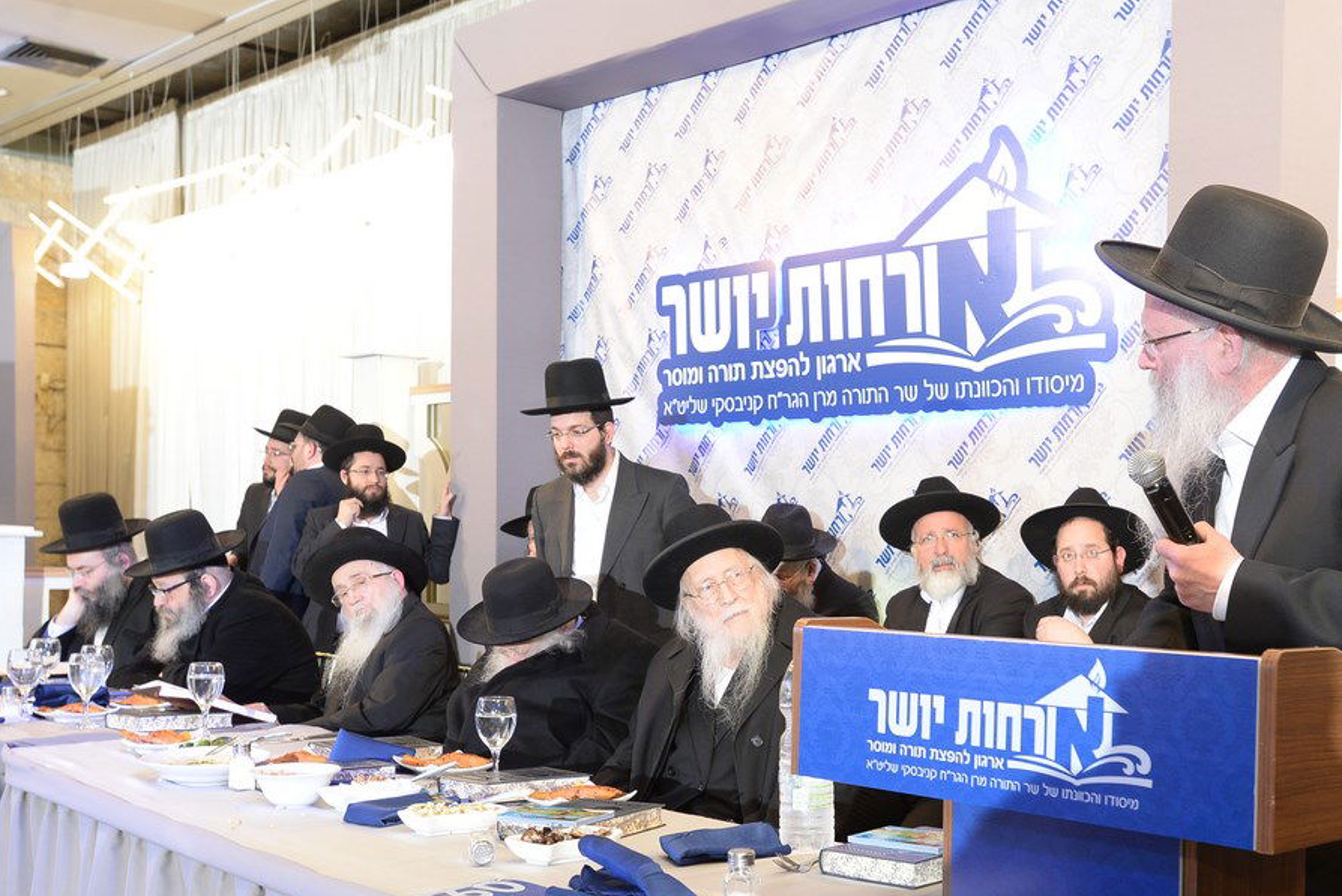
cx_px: 781
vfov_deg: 29.7
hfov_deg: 43.4
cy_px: 575
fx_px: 1678
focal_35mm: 45
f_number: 5
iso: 1000
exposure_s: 1/80
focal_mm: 35
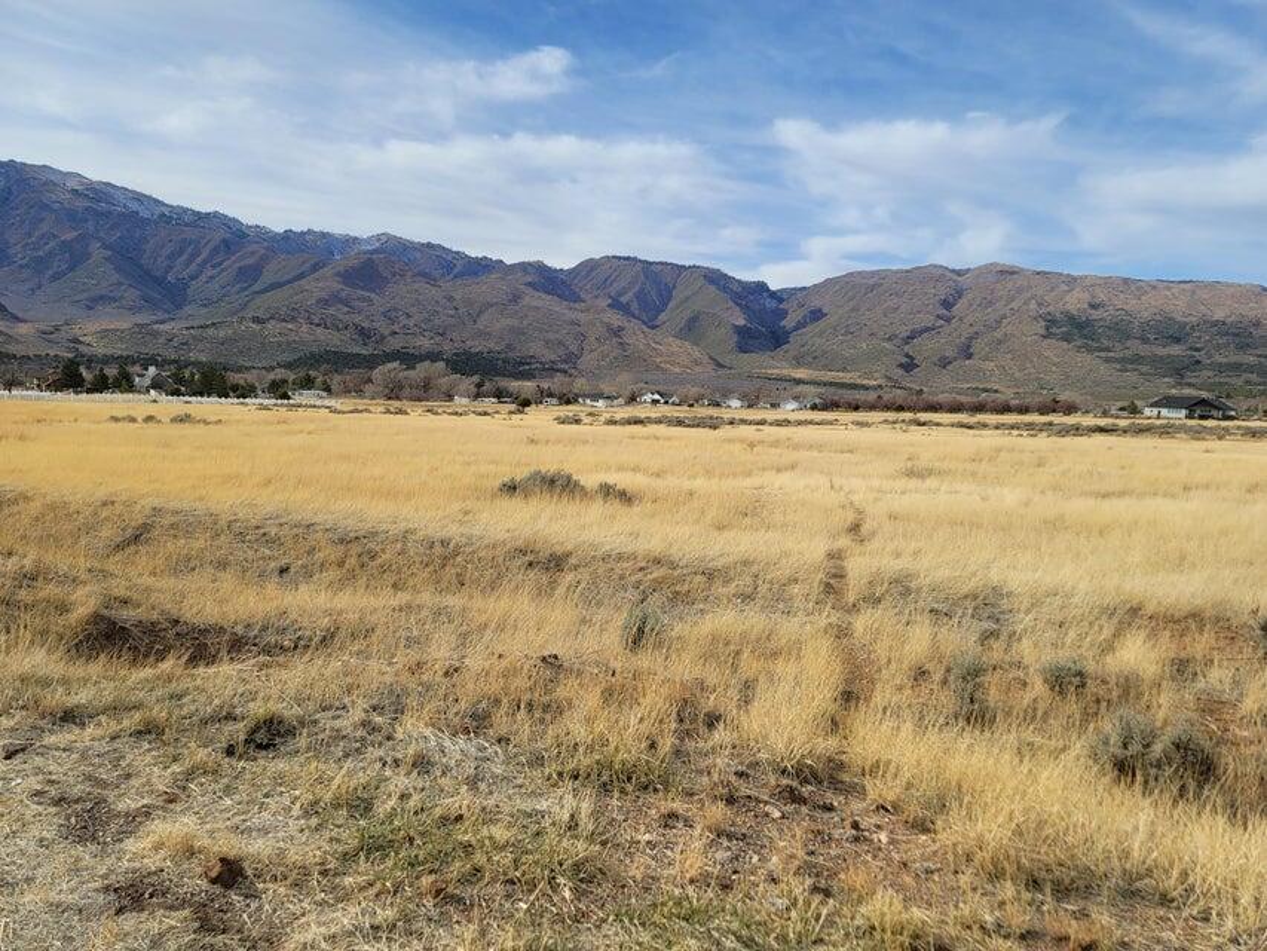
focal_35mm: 25
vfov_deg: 54.9
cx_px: 634
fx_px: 915
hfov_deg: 69.4
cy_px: 476
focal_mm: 7
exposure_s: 1/1205
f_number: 1.8
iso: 20
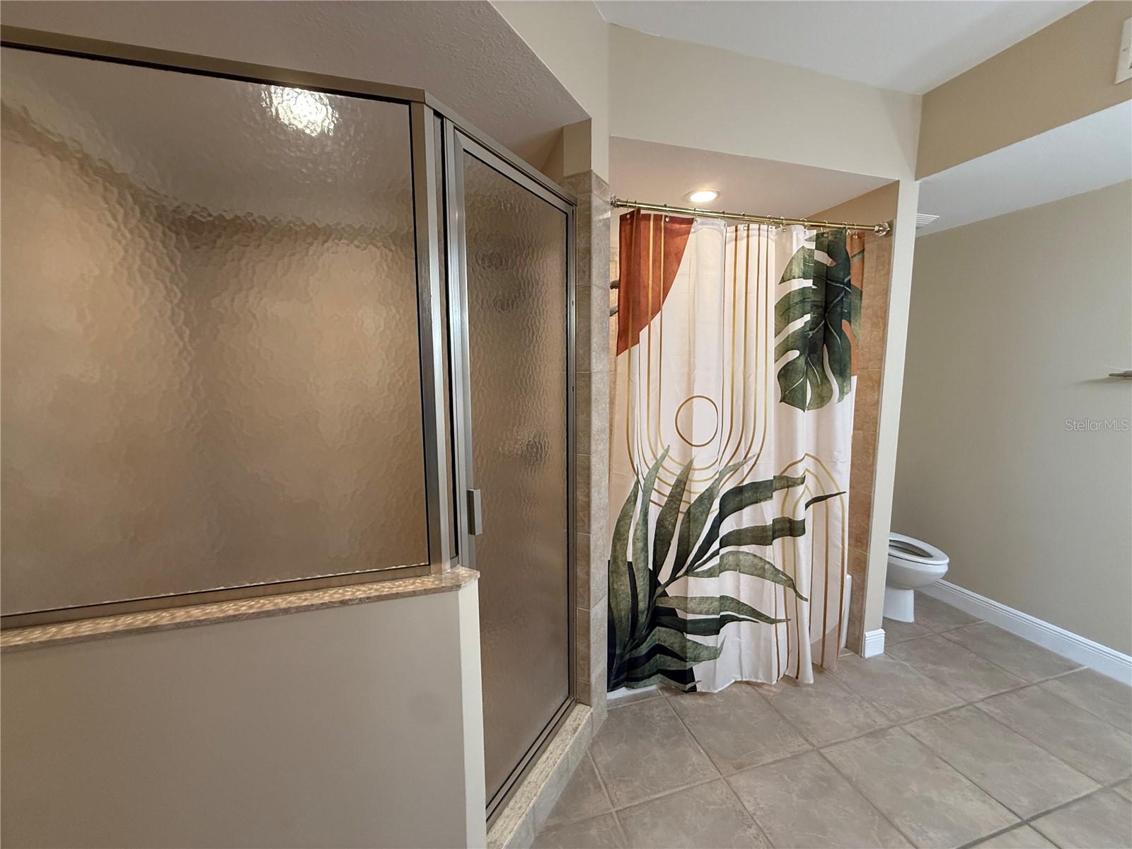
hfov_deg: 102.1
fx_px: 458
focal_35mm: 14
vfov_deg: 85.7
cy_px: 424
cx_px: 566
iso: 320
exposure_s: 1/120
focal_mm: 2.22
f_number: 2.2
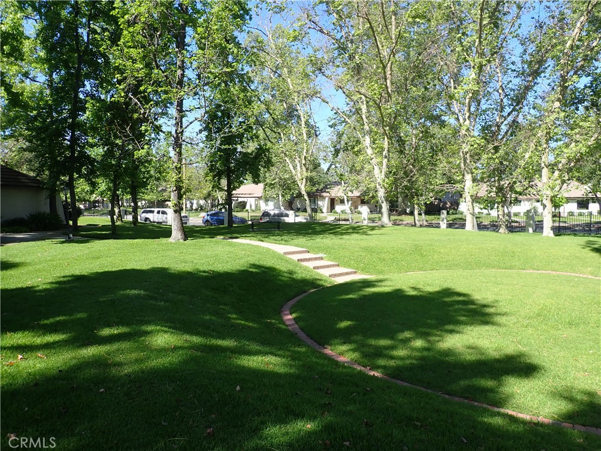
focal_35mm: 25
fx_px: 434
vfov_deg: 54.9
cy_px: 226
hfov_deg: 69.4
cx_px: 300
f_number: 2.8
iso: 100
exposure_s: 1/500
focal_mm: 4.5
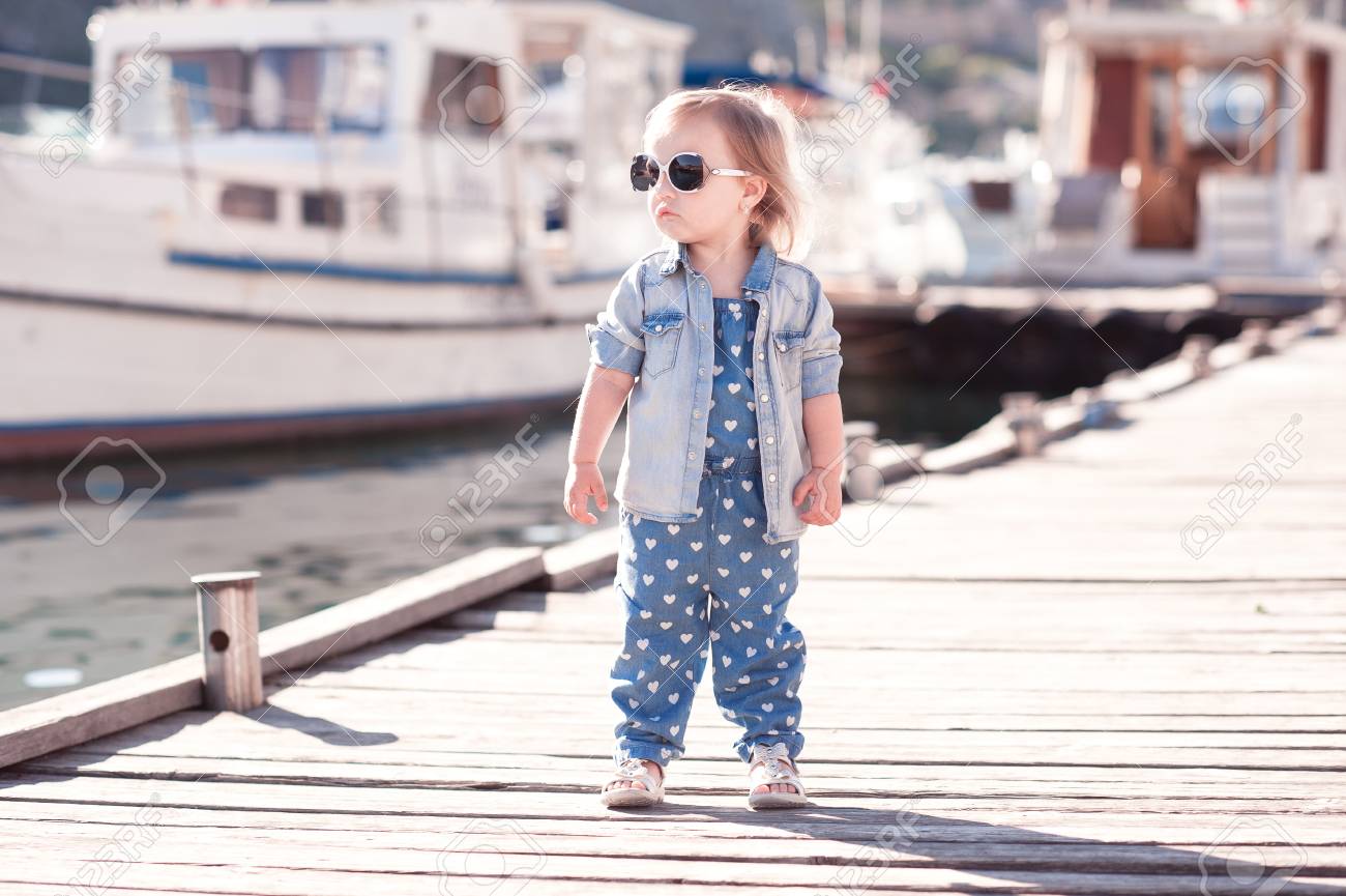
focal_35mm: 85
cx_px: 673
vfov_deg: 16.1
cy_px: 448
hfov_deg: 23.9
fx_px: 3176
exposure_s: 1/2000
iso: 200
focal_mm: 85
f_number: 2.8
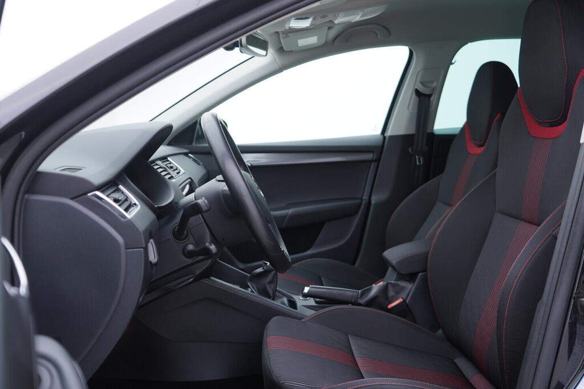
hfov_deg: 53.1
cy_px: 194
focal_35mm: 36
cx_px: 292
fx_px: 584
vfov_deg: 36.9
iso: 125
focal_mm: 24
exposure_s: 1/40
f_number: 2.8
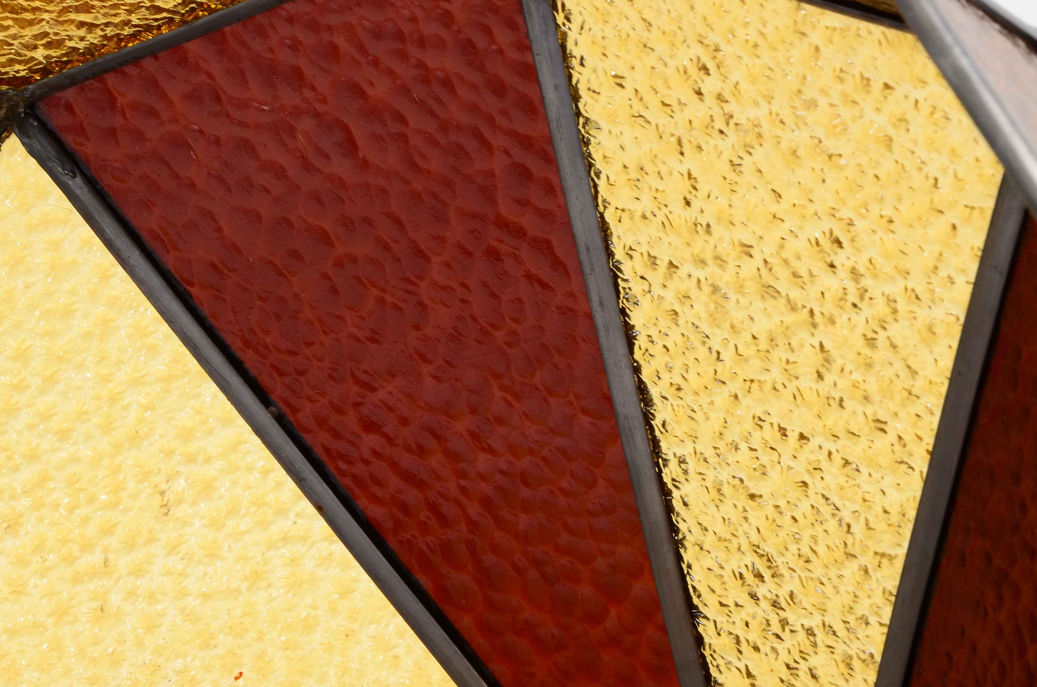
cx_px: 301
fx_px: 4427
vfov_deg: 8.9
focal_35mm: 154
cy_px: 187
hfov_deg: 13.3
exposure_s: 1/160
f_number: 14
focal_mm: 70
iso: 200
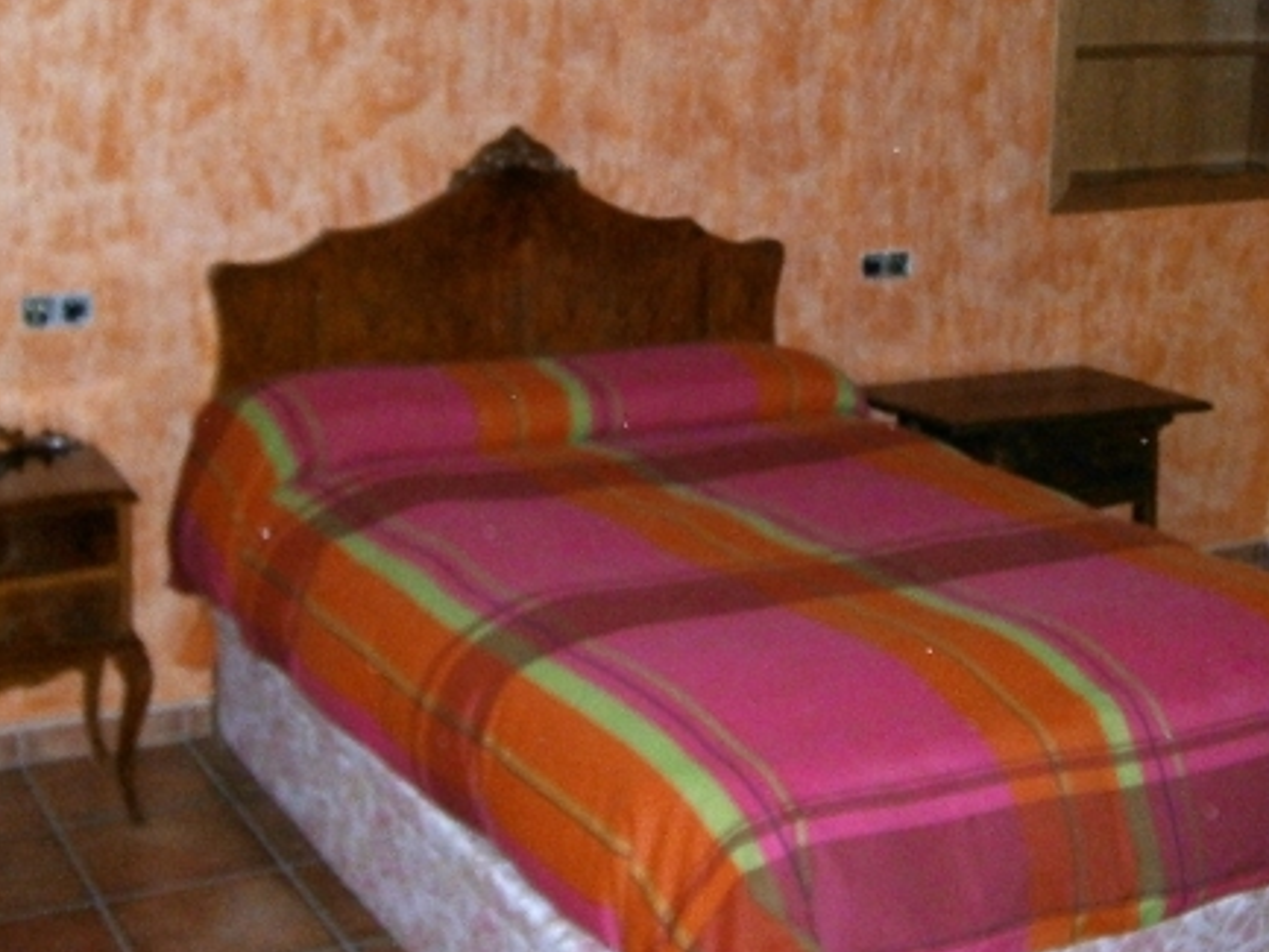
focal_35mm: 54
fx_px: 1980
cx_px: 739
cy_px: 242
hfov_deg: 35.5
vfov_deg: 26.7
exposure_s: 1/250
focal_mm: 4.7
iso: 400
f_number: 2.8
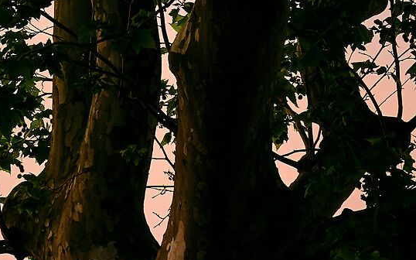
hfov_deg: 6.0
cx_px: -412
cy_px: 240
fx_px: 3865
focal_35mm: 341
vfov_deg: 3.8
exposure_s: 1/125
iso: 200
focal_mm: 50
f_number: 4.5
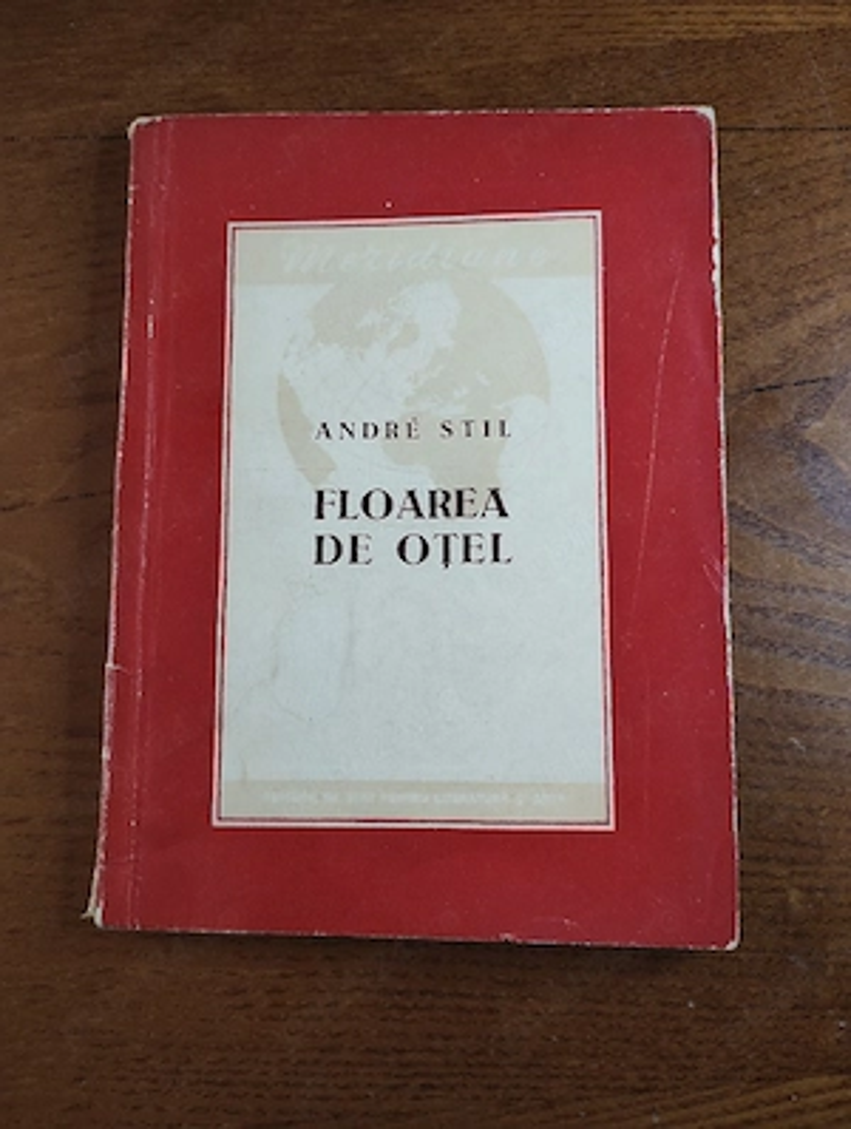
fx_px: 915
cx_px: 426
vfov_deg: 63.4
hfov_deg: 49.9
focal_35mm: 28
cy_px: 564
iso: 638
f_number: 1.8
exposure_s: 1/50
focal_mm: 4.27
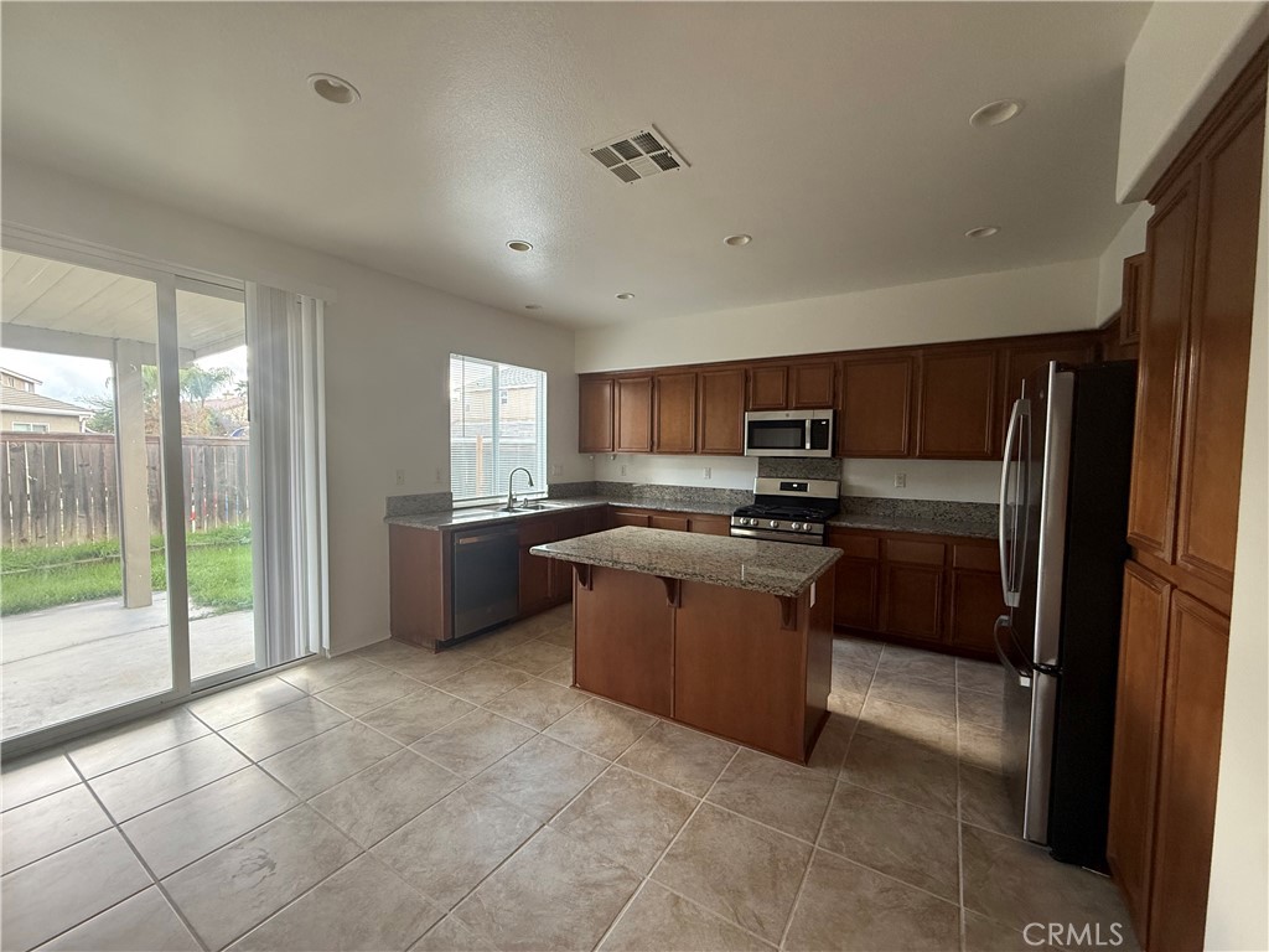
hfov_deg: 102.1
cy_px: 476
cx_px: 634
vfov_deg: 85.7
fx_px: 513
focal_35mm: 14
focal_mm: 2.22
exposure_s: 1/120
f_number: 2.2
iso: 200
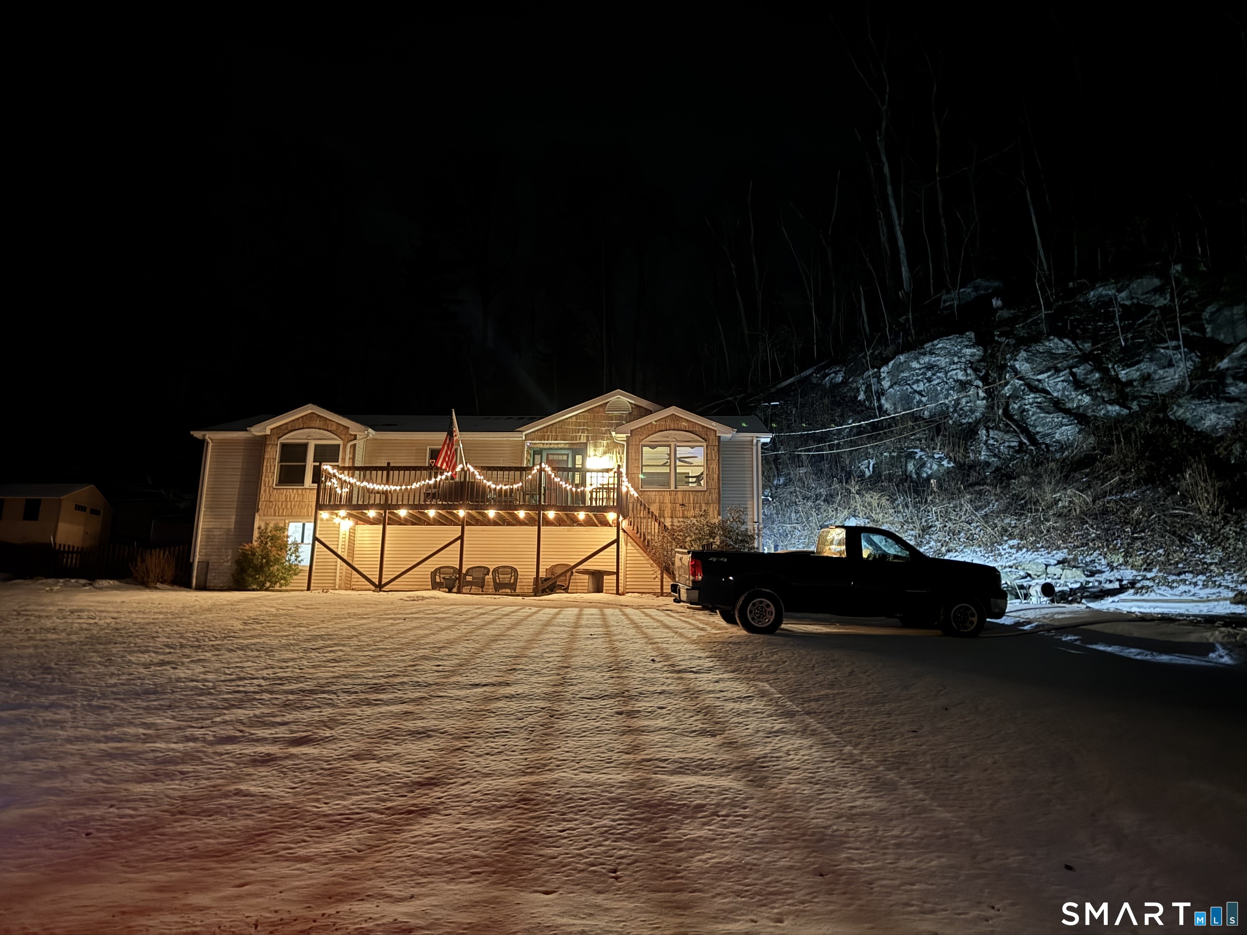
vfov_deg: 56.8
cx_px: 624
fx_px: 865
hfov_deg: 71.6
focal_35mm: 24
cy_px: 468
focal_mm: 6.76
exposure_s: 1/5
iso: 1600
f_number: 1.78
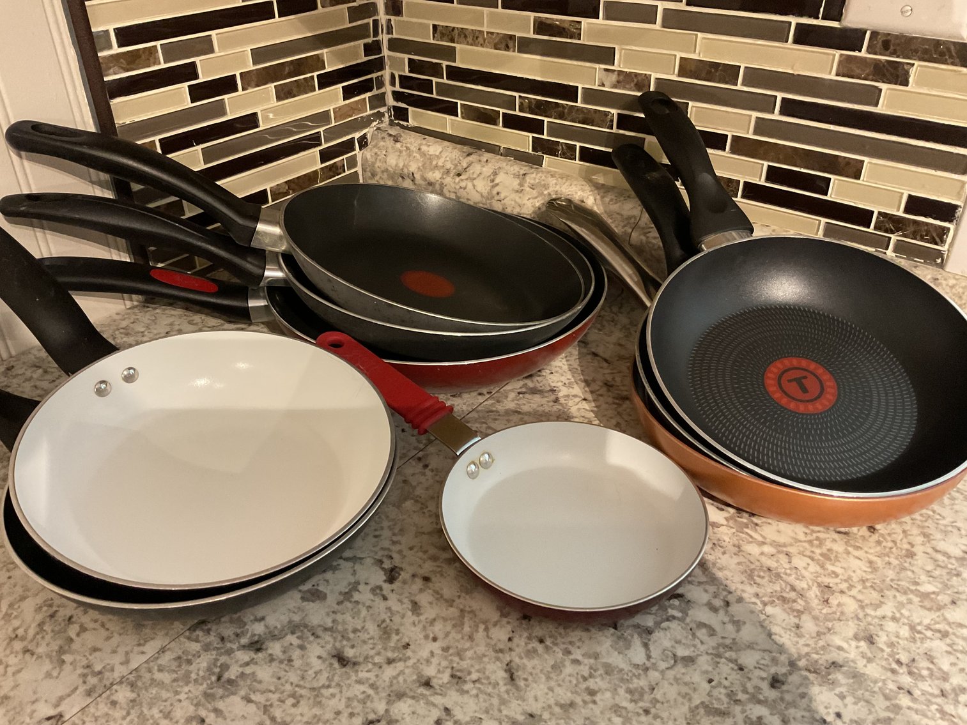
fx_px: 810
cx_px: 484
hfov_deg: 61.7
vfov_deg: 48.2
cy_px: 362
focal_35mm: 29
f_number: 1.8
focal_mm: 3
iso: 400
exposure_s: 1/30
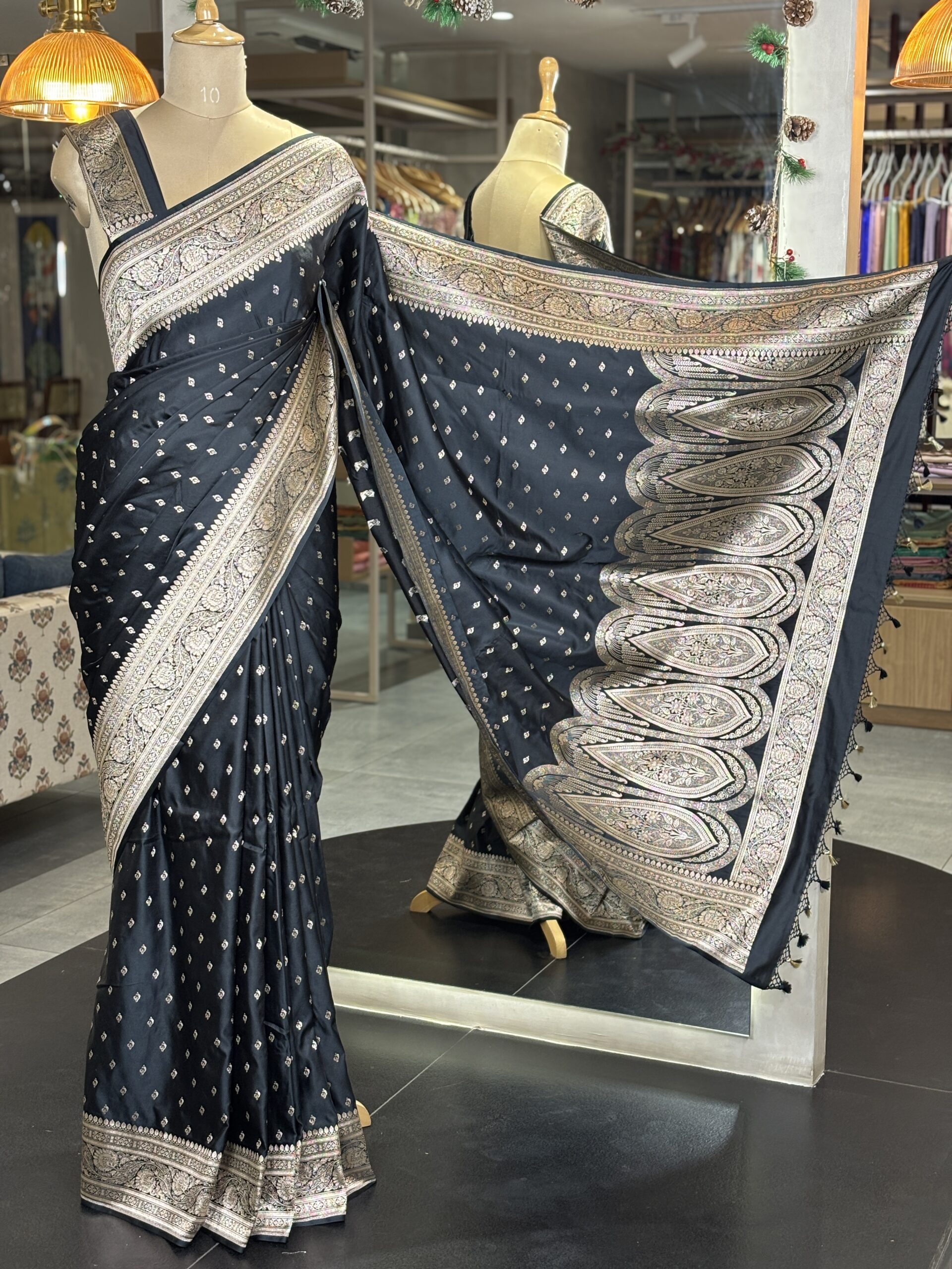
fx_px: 1907
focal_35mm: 52
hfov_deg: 28.0
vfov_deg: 36.8
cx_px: 476
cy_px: 634
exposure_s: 1/50
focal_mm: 5.96
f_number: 1.6
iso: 80
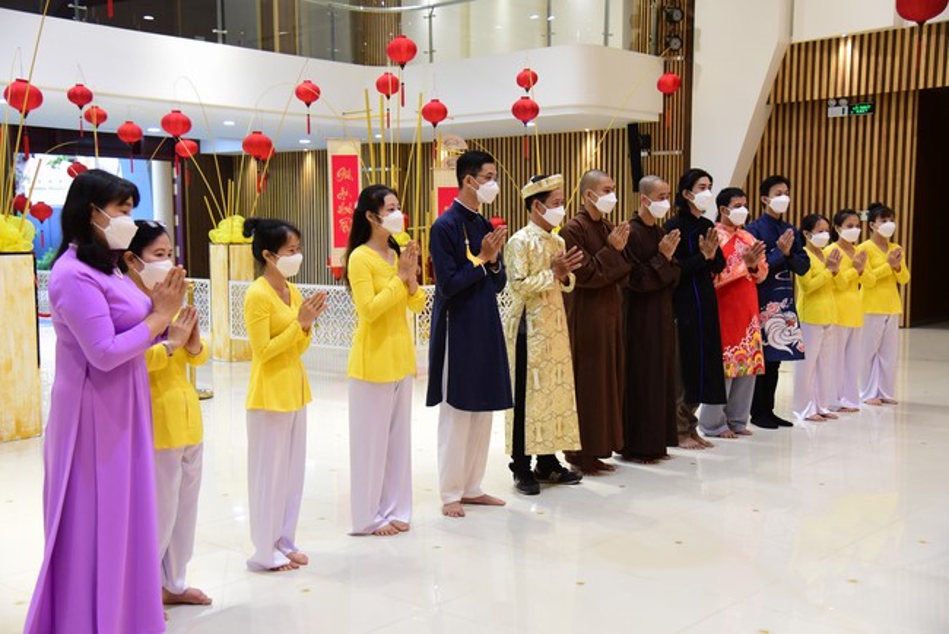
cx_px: 474
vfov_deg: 30.5
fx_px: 1160
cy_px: 317
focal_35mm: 44
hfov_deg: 44.5
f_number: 4
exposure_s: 1/160
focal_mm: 44
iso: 2500
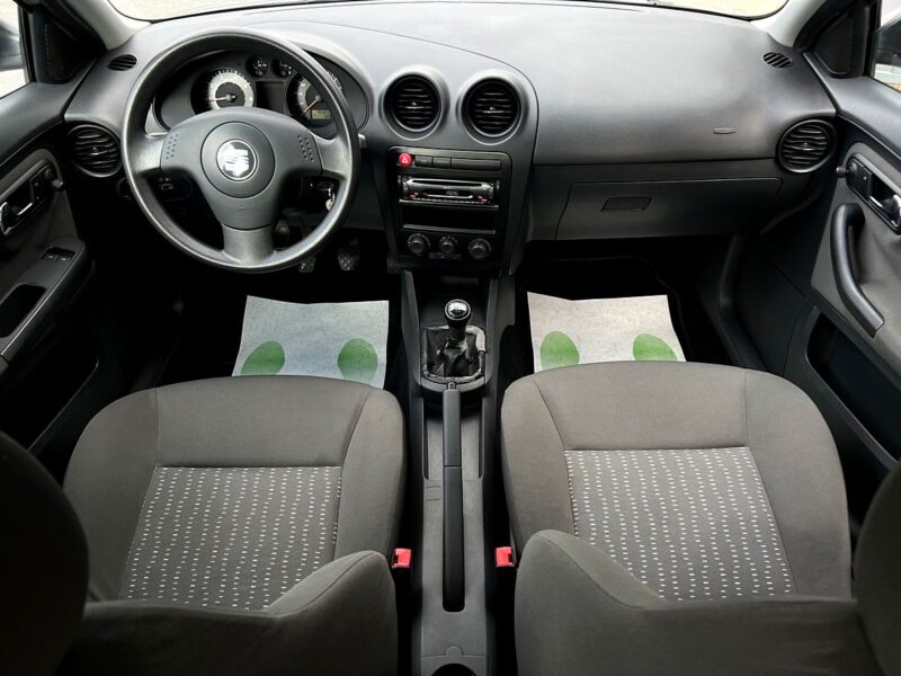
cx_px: 450
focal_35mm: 26
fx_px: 677
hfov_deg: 67.3
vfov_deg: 53.1
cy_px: 338
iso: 32
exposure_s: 1/121
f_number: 1.5
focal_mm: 5.7
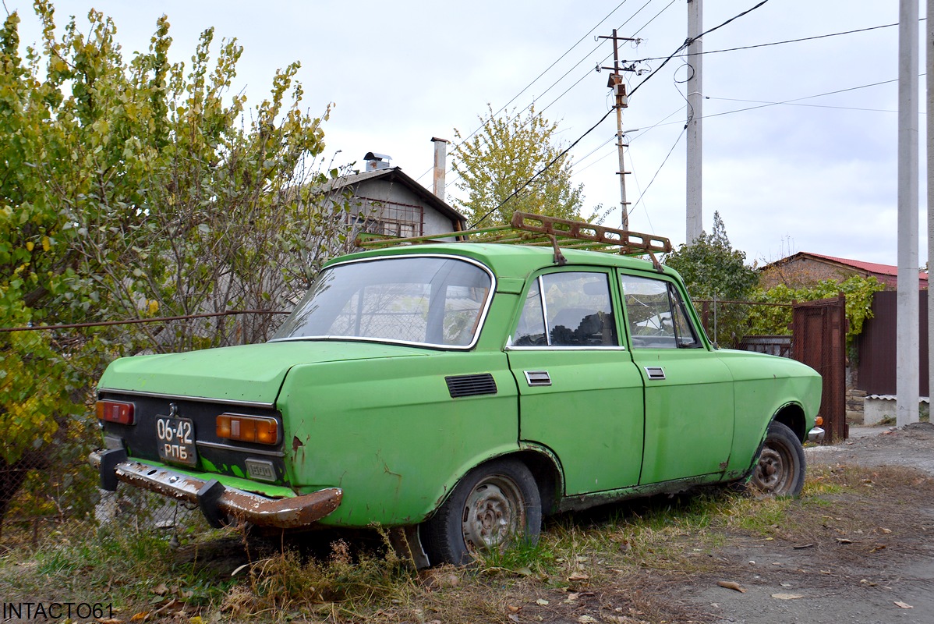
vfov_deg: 40.0
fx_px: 857
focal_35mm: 33
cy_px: 312
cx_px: 467
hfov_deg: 57.2
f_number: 5.6
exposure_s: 1/125
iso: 200
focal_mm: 22
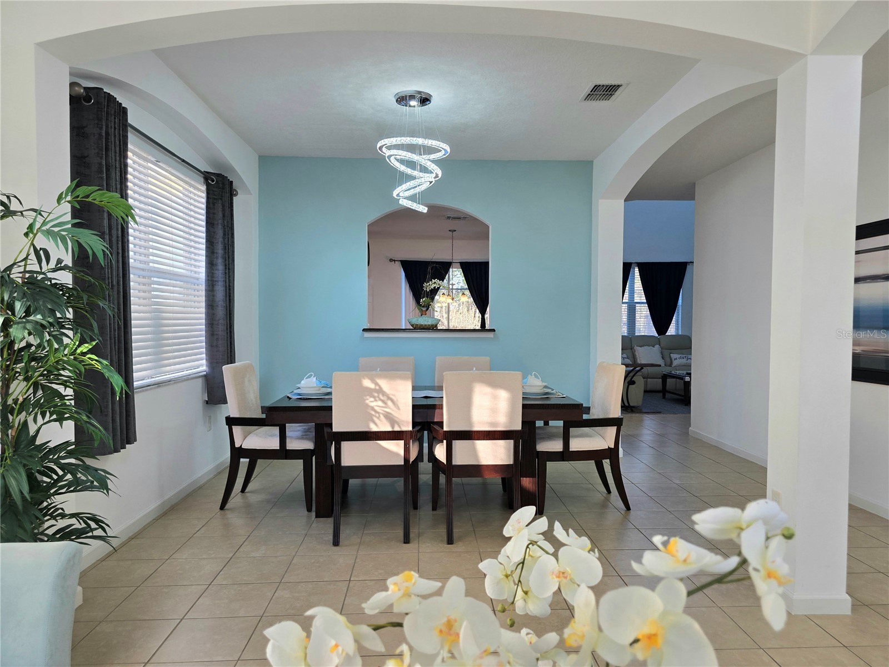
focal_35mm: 23
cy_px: 334
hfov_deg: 73.9
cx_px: 444
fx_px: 591
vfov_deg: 58.9
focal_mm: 6.3
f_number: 1.7
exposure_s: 1/120
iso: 64
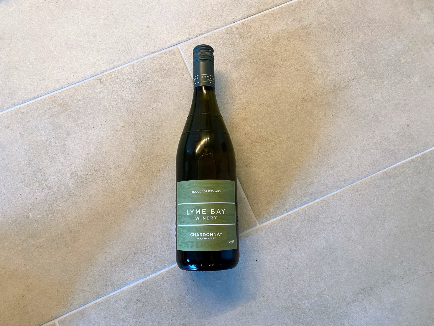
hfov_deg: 67.3
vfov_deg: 53.1
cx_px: 217
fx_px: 326
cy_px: 163
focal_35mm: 26
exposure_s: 1/60
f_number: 1.8
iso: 200
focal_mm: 4.25
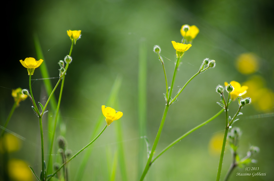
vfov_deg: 6.8
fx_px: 1538
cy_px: 90
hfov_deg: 10.2
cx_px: 137
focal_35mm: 202
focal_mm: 135
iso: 200
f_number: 2.8
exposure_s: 1/2000
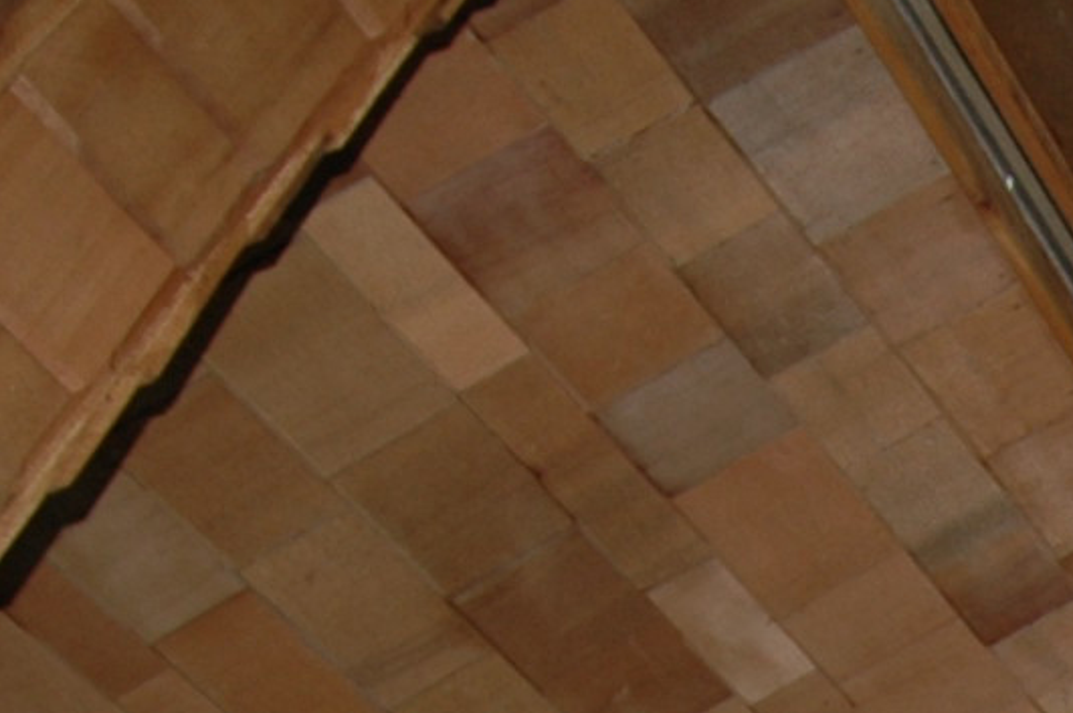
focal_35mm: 102
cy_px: 1470
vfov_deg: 11.8
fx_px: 3037
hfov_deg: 16.6
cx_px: 1938
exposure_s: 1/320
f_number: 4
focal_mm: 12
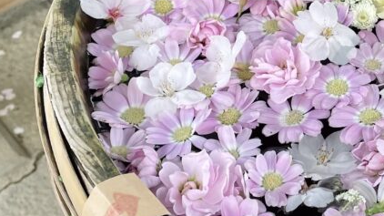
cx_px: 447
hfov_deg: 22.9
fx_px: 875
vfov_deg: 14.0
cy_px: 65
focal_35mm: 86
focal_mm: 4.2
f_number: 1.6
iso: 32
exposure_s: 1/327
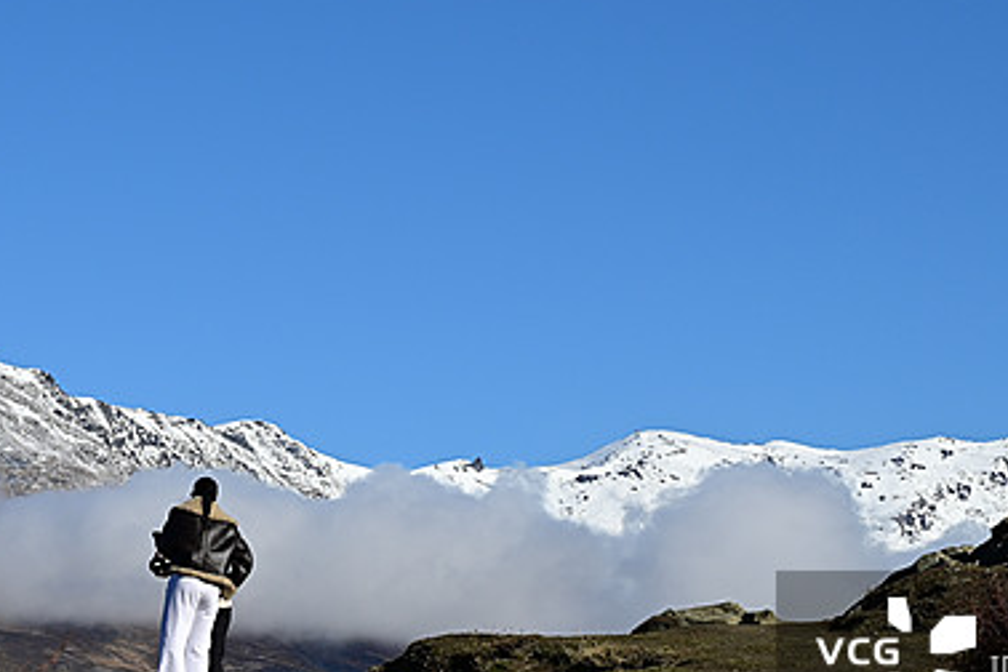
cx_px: 304
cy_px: 328
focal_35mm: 148
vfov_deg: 9.3
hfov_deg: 13.8
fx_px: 4144
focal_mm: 70
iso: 200
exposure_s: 1/1000
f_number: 9
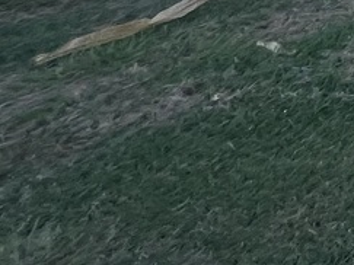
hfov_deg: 12.0
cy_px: -462
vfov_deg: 12.3
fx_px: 787
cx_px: 1024
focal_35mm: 77
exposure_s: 1/447
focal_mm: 1.57
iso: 32
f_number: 1.8
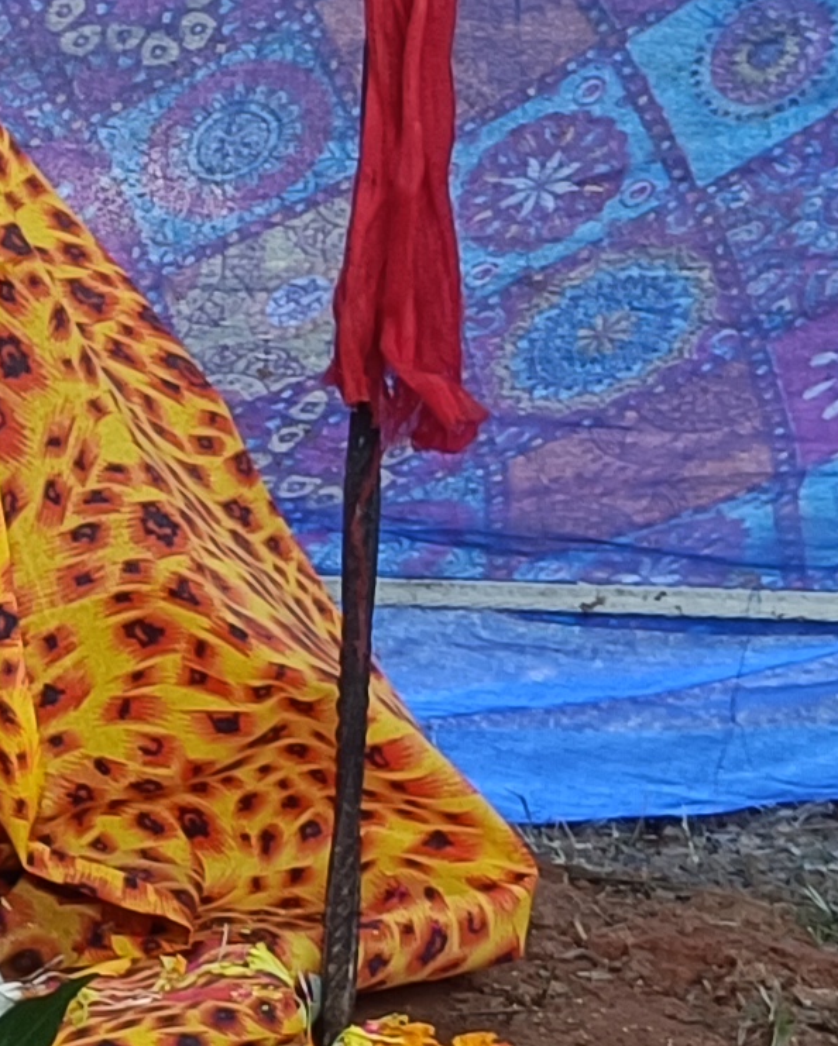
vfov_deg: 12.7
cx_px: -996
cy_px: 544
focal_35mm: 152
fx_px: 4710
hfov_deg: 9.3
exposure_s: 1/50
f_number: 1.7
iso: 200
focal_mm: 4.7
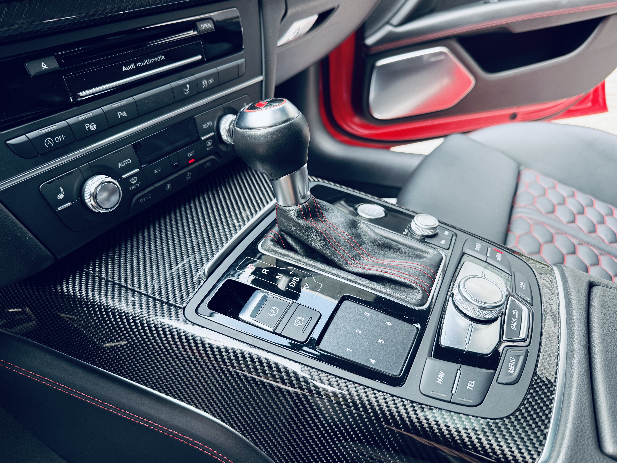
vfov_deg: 56.8
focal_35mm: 24
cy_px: 232
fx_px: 428
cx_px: 308
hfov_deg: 71.6
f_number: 1.78
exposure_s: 1/98
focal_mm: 6.76
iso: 100
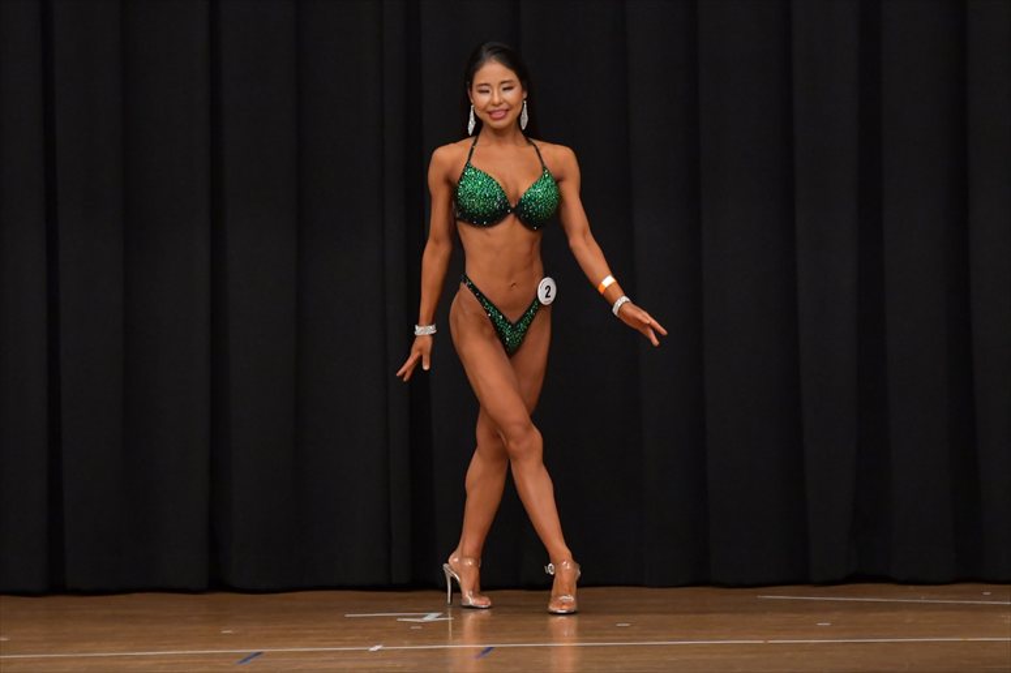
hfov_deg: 7.2
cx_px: 506
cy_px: 336
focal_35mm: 285
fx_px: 8000
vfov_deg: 4.8
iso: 6400
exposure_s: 1/400
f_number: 5.6
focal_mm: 190
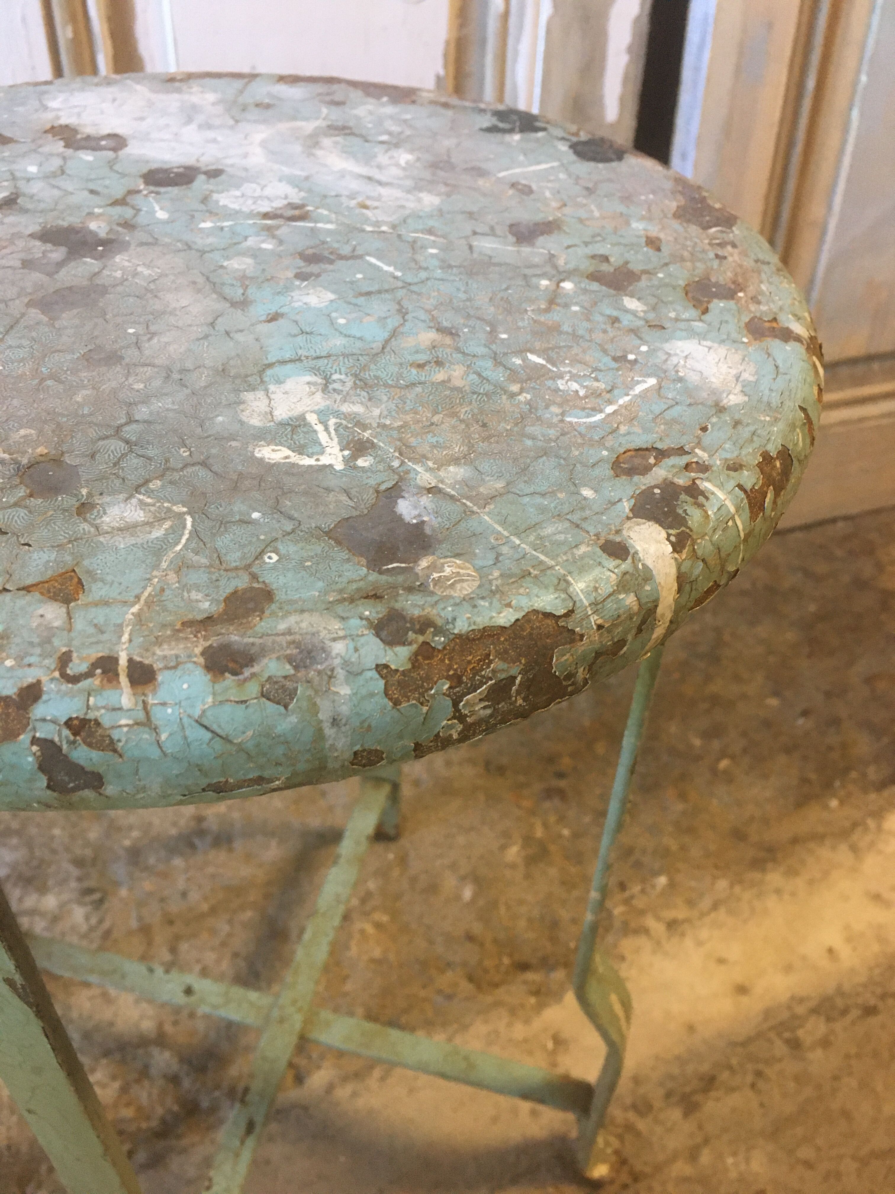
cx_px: 448
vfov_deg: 61.7
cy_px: 597
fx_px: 1000
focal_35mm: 29
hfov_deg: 48.2
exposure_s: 1/33
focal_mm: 4.15
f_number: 2.2
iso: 200
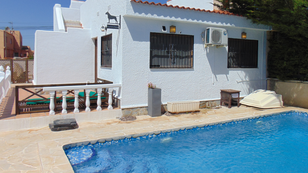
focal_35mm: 28
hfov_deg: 67.9
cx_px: 152
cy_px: 68
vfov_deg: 41.3
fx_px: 229
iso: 80
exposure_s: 1/500
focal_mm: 4.5
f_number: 7.7
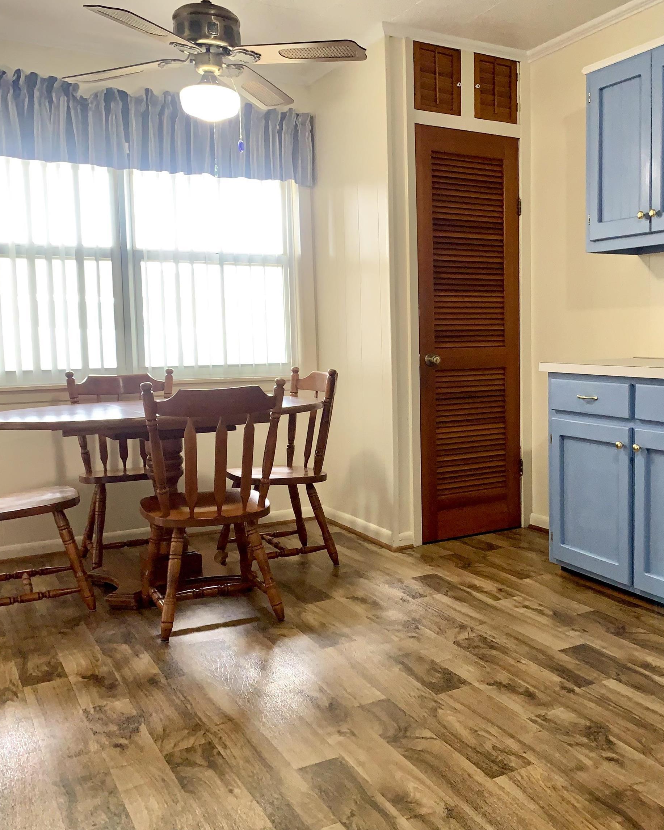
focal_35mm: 34
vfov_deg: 52.8
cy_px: 414
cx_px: 461
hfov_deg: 42.6
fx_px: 835
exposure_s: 1/60
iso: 160
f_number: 1.8
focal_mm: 4.25
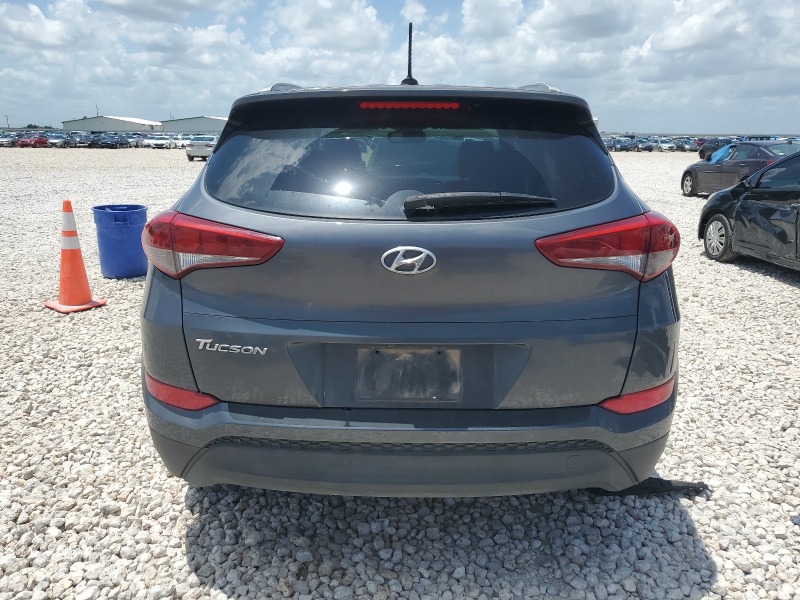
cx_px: 400
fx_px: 601
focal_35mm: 26
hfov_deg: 67.3
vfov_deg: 53.1
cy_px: 300
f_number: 1.5
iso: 50
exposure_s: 1/5000
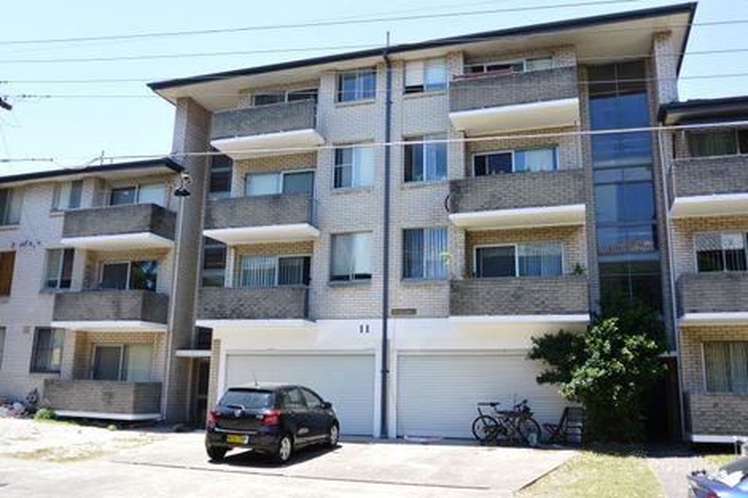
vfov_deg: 42.3
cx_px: 374
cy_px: 249
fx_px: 644
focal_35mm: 31
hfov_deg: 60.3
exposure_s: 1/500
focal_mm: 11.8
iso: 160
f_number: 3.8
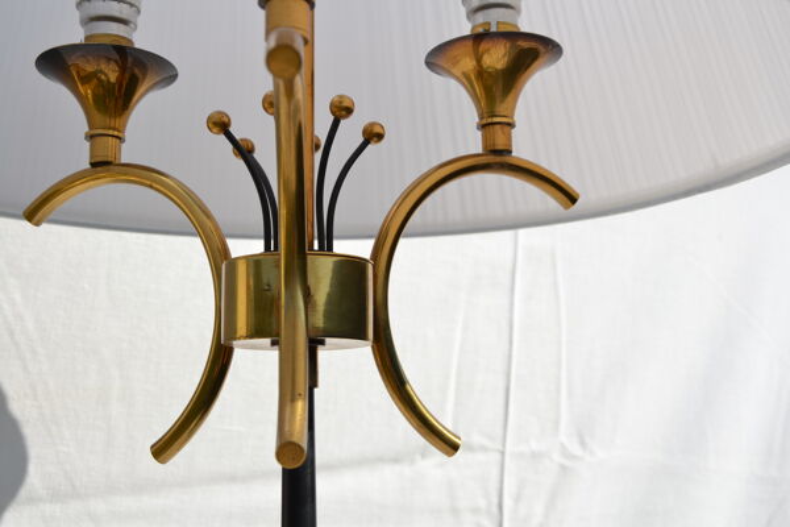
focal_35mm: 51
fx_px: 1119
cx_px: 395
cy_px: 264
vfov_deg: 26.5
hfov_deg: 38.9
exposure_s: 1/320
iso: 100
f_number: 9
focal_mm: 34
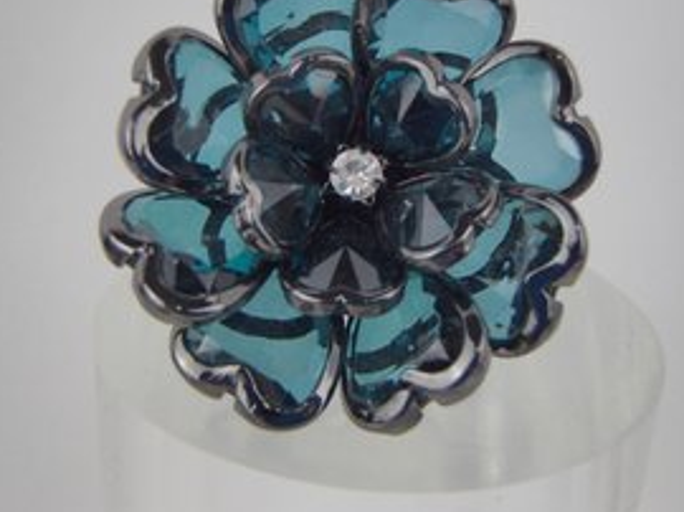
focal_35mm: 47
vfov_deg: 30.7
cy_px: 204
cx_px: 336
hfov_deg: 40.5
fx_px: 928
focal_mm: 6.64
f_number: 4.7
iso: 160
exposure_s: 1/160
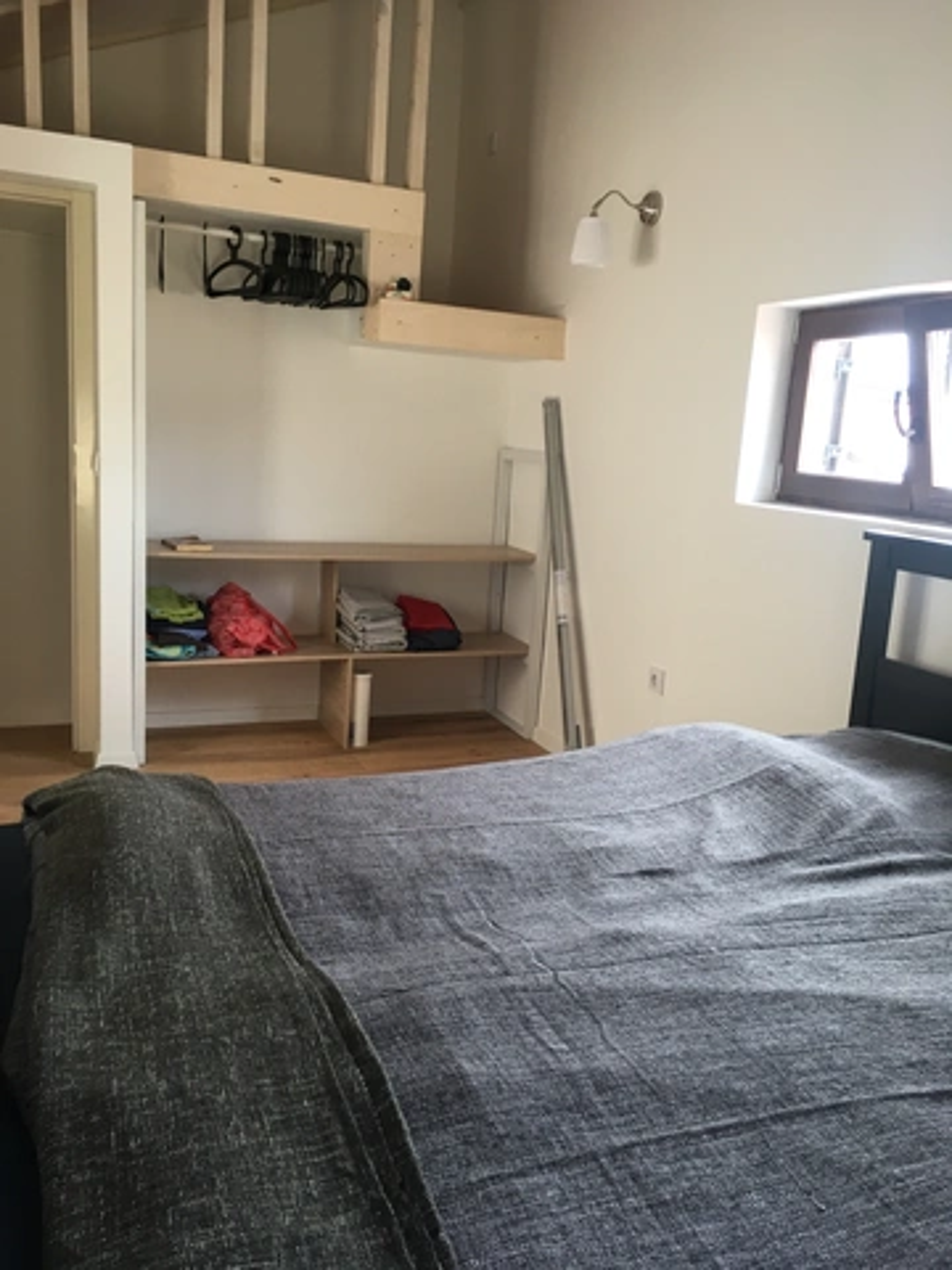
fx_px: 1063
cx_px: 476
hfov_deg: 48.2
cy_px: 635
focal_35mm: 29
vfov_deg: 61.7
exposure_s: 1/33
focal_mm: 4.15
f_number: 2.2
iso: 40
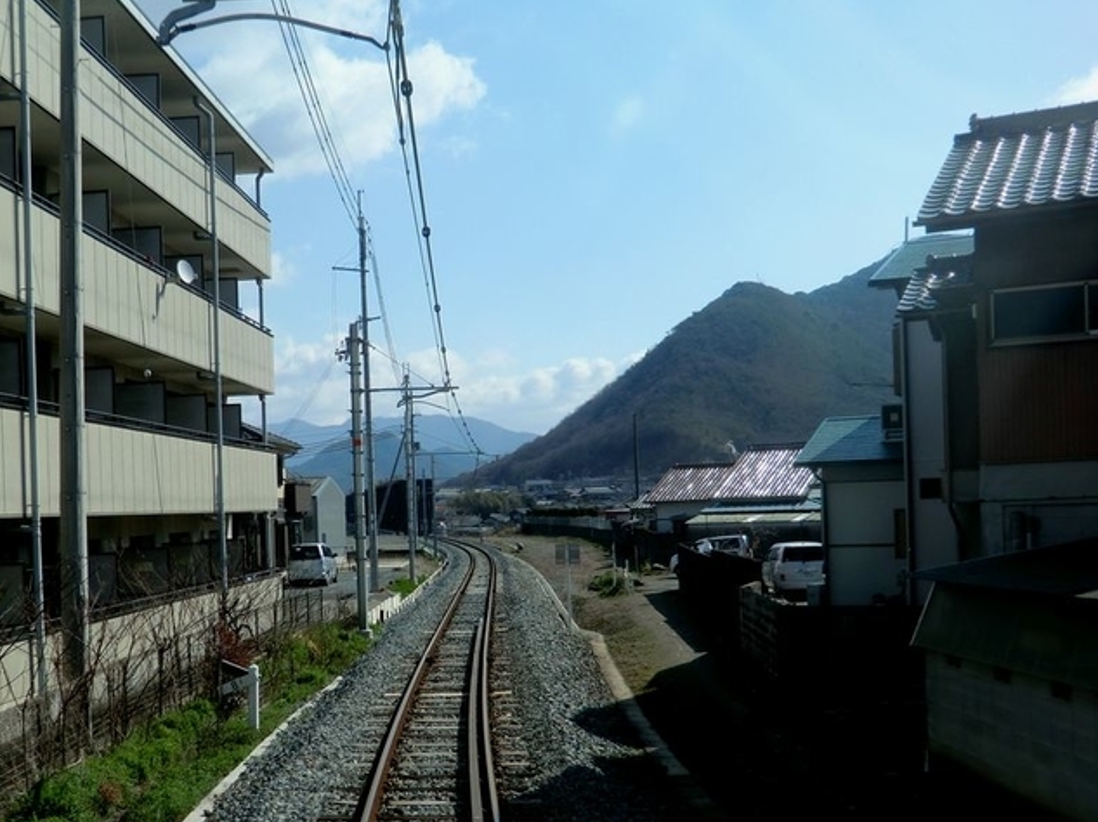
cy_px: 515
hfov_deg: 43.7
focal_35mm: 43
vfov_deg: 33.4
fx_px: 1363
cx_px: 439
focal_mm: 6.1
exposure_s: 1/800
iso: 64
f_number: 3.6
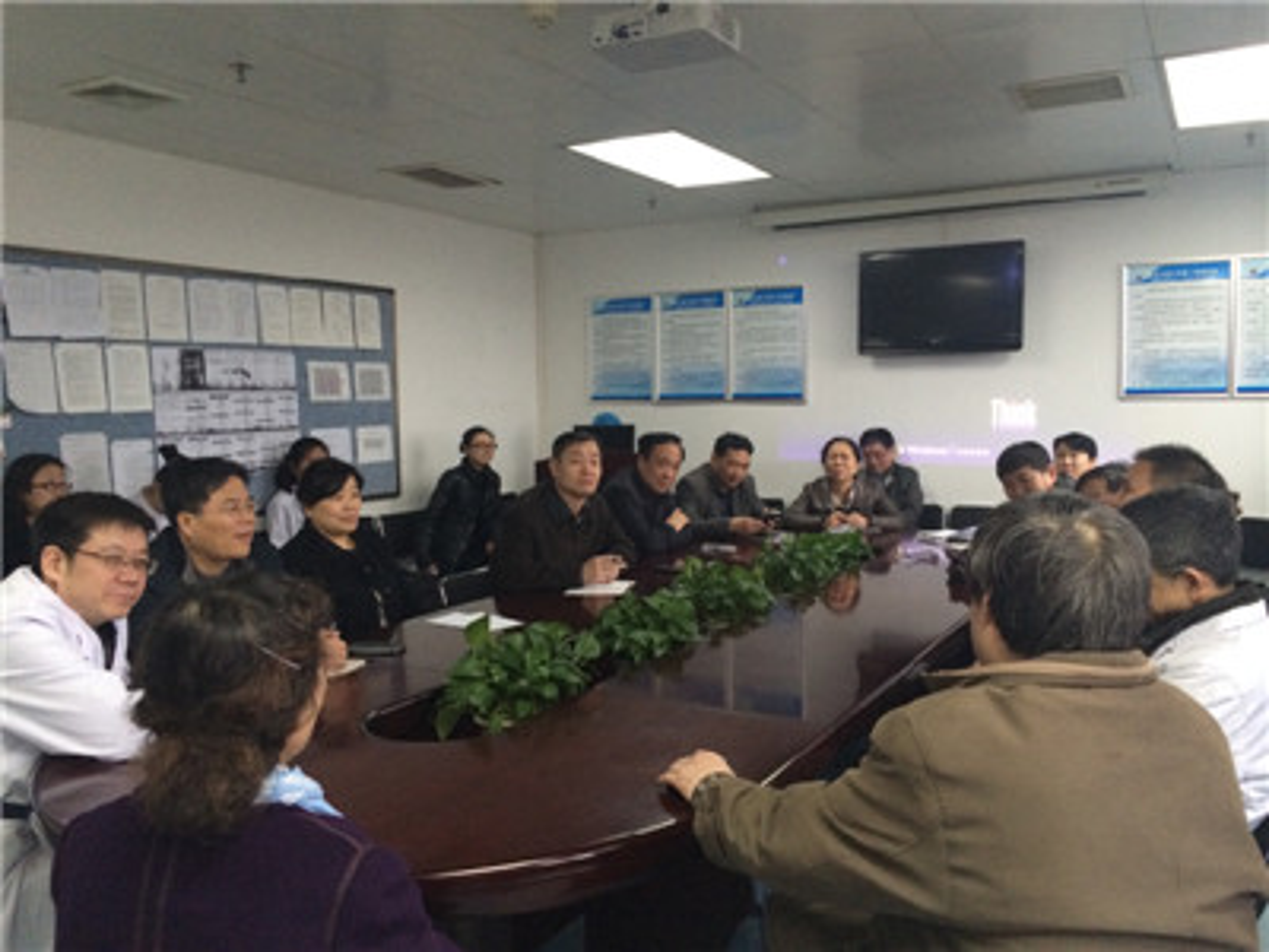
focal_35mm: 30
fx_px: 1100
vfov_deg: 46.8
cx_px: 634
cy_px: 476
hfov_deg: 60.0
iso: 320
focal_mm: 4.12
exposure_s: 1/25
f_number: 2.2
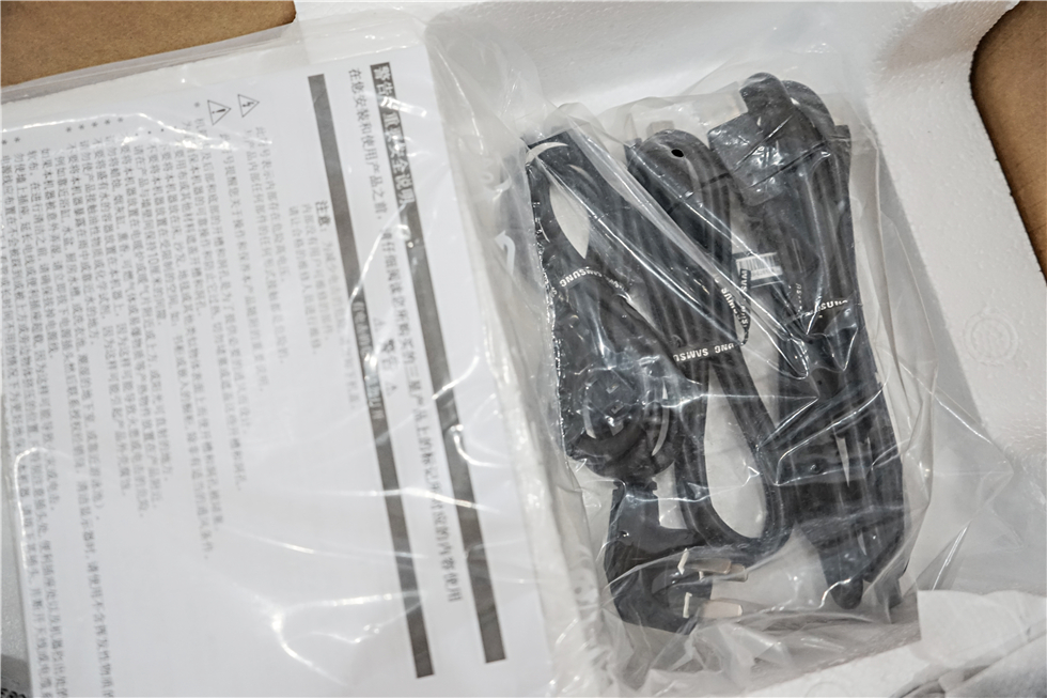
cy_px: 349
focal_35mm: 28
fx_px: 814
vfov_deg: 46.4
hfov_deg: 65.5
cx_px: 524
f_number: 3.5
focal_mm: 28
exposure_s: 1/30
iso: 1000
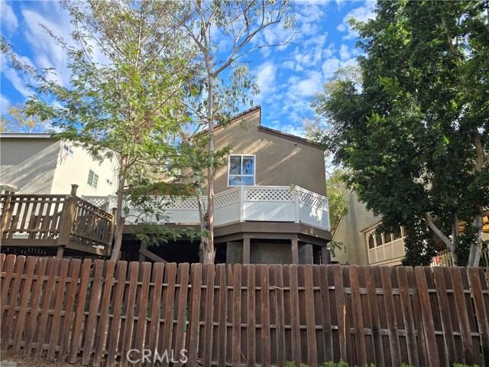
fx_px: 325
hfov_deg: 73.9
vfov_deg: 58.9
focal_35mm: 23
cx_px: 244
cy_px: 184
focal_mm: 6.3
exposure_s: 1/343
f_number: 1.7
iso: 12
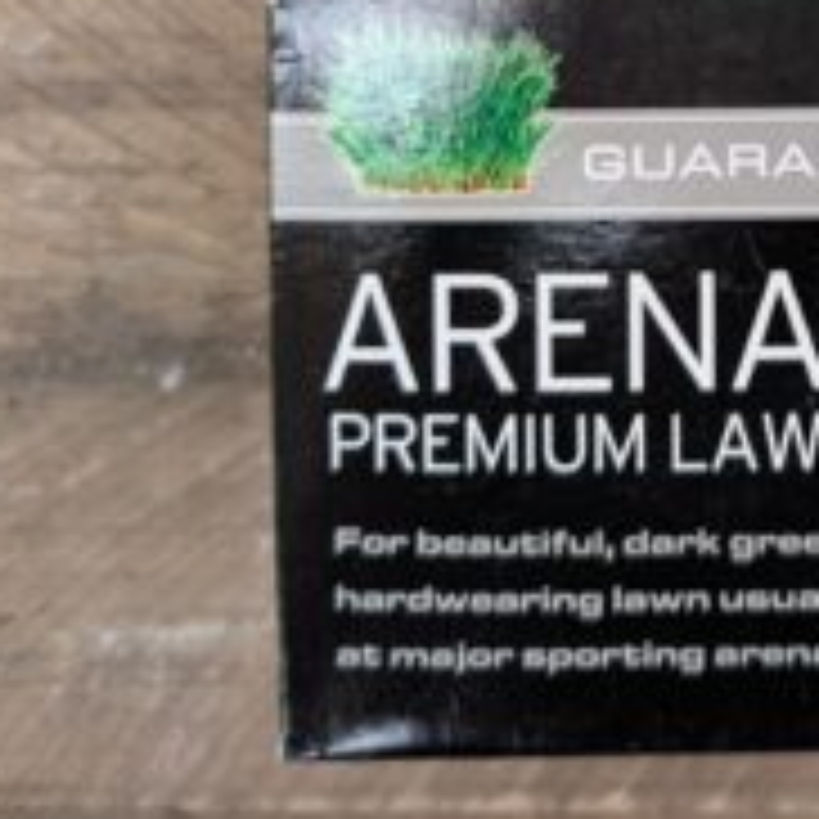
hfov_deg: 23.6
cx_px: 819
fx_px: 1874
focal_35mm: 70
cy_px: -86
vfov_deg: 23.2
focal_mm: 6.9
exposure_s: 1/109
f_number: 1.68
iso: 82
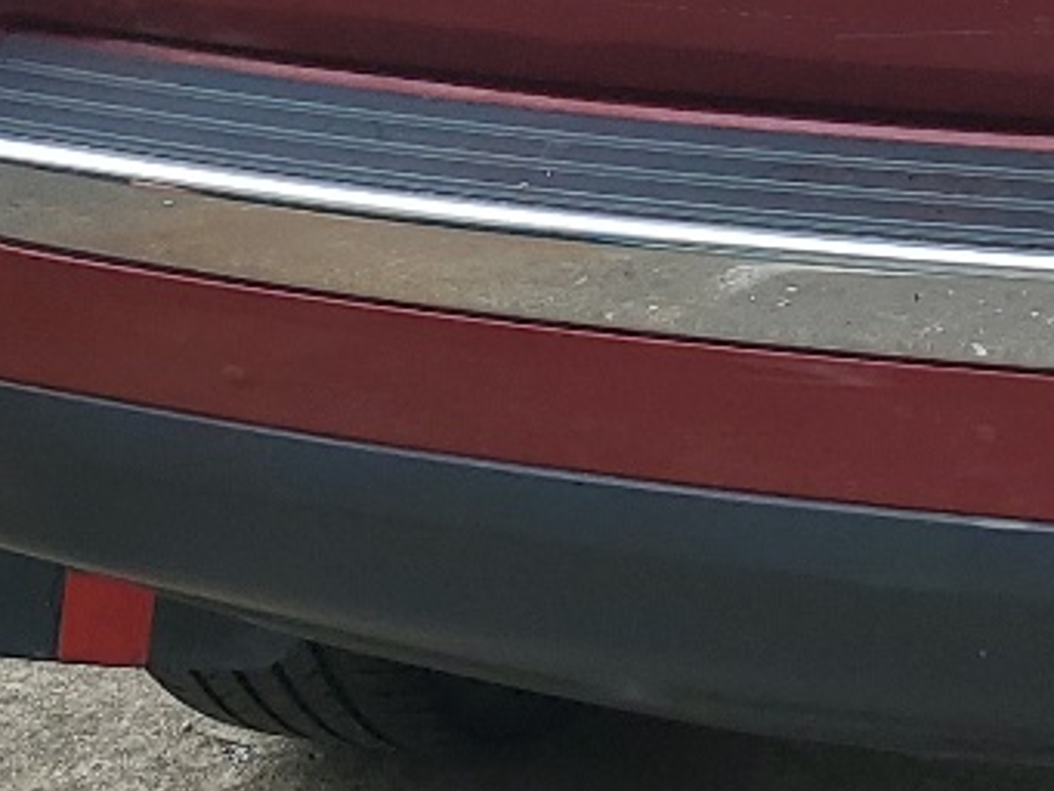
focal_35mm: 122
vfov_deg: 11.6
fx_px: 3716
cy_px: -405
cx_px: 1508
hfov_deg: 15.1
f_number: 1.5
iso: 50
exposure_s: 1/1429
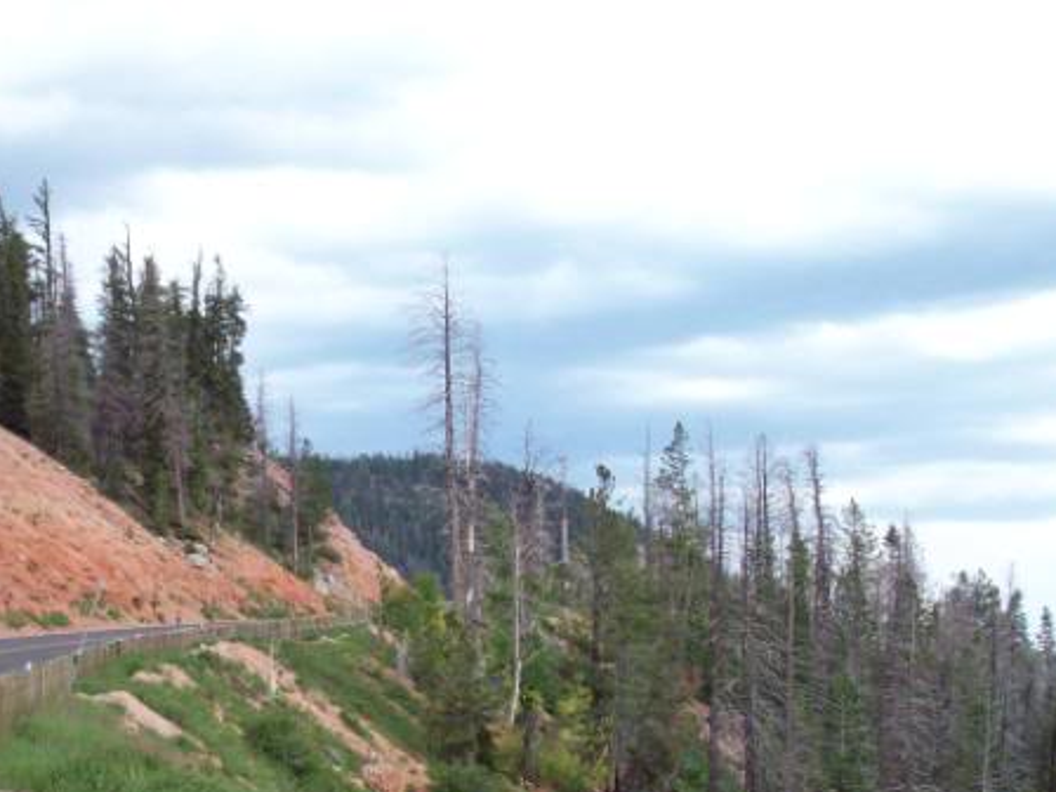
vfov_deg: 21.8
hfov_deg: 29.2
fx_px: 2013
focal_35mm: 66
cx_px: 370
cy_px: 705
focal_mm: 6.2
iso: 80
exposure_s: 1/527
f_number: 2.8
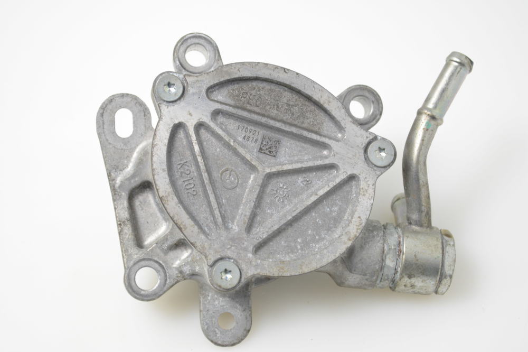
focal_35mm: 82
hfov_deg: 24.6
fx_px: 1210
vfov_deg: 16.5
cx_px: 264
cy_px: 176
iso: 2000
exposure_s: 1/160
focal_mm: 55
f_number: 6.3
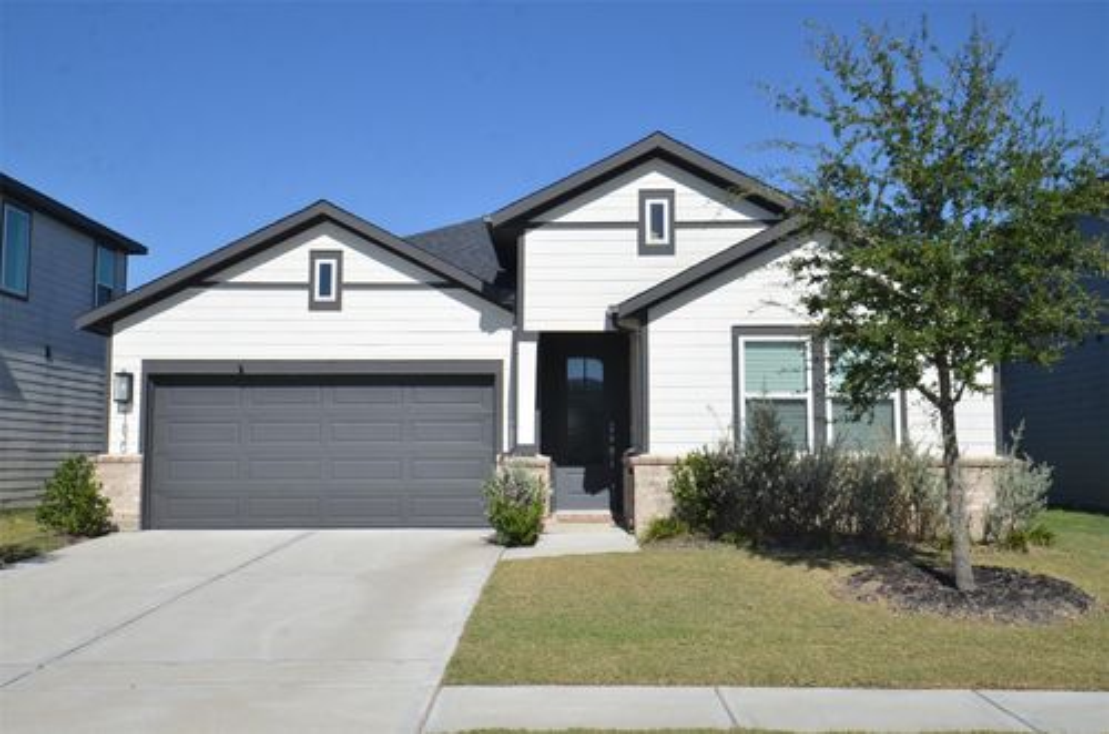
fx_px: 1107
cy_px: 367
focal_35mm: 36
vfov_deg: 36.7
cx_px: 554
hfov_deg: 53.2
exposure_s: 1/500
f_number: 11
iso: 320
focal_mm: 24
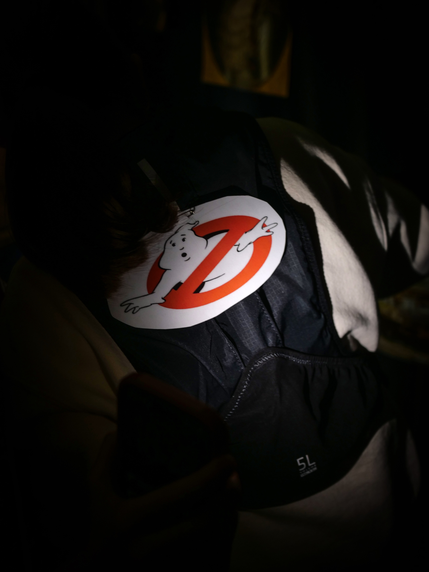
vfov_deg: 46.8
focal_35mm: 40
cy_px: 286
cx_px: 214
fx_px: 661
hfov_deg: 36.0
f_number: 1.7
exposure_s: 1/60
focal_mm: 20
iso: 250
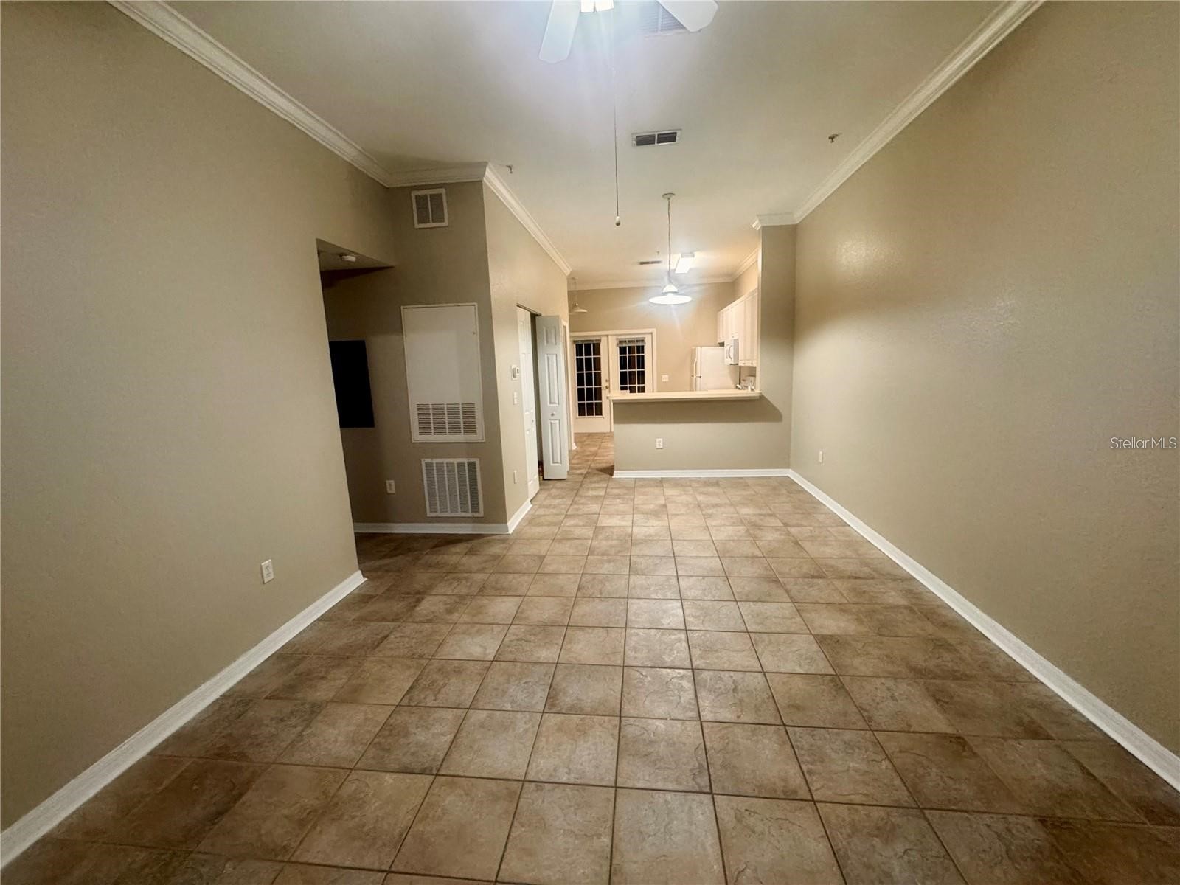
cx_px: 590
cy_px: 442
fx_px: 477
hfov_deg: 102.1
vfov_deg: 85.7
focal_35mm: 14
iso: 400
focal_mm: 2.22
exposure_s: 1/60
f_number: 2.2
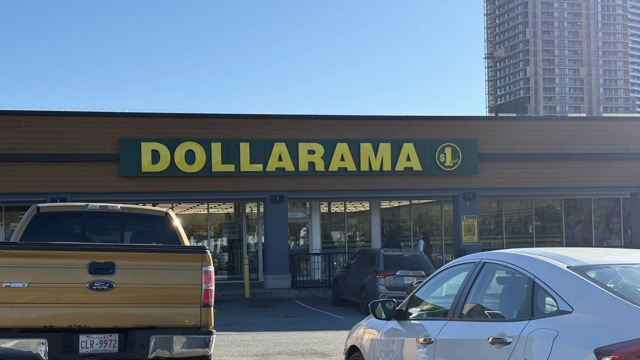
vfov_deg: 22.6
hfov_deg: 39.2
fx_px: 899
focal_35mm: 53
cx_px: 322
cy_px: 204
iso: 64
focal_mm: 6.76
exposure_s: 1/4329
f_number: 1.78
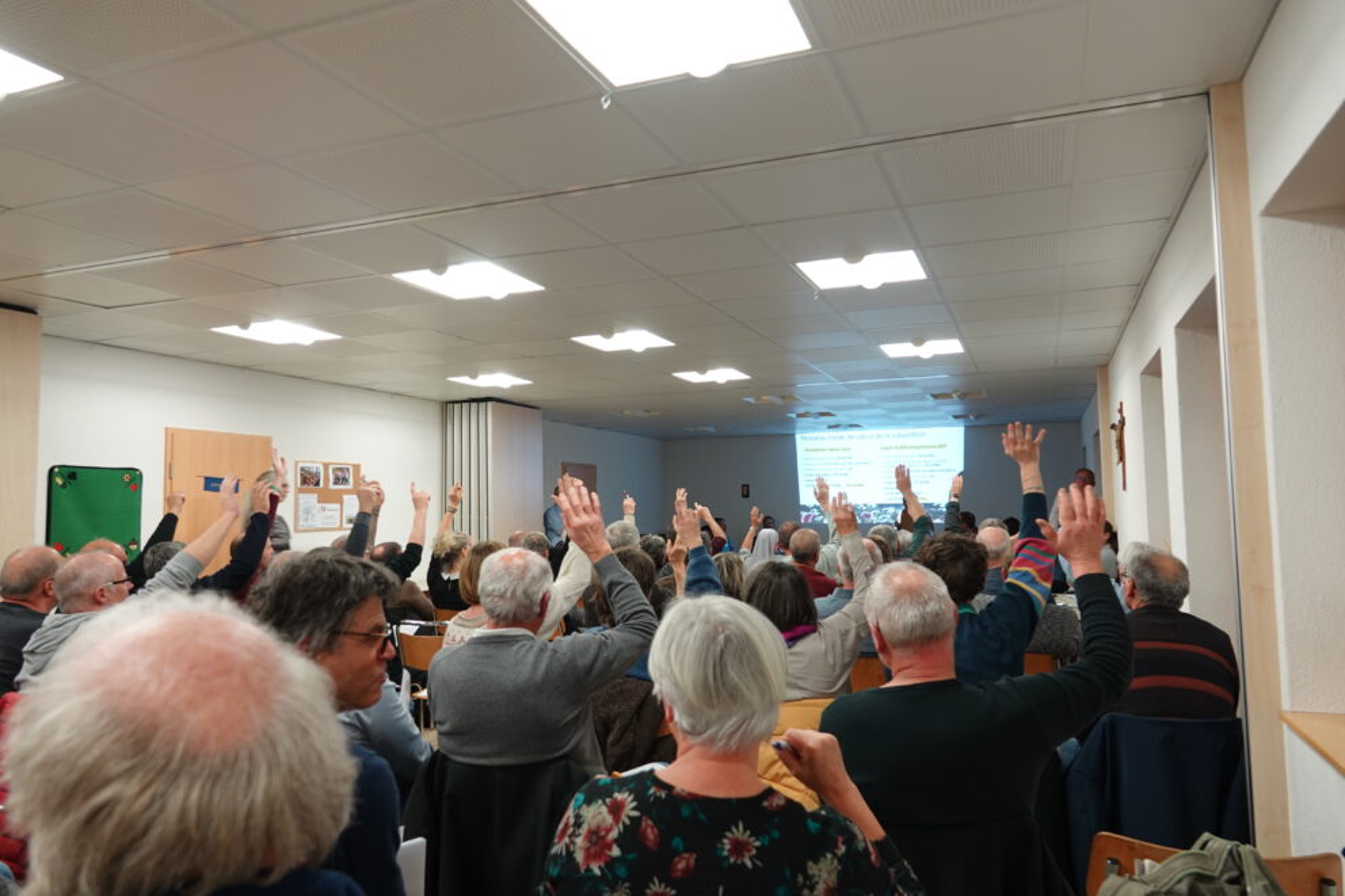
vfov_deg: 53.1
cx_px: 672
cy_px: 448
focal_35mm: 24
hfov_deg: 73.8
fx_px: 896
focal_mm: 8.8
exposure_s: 1/30
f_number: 2.4
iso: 200
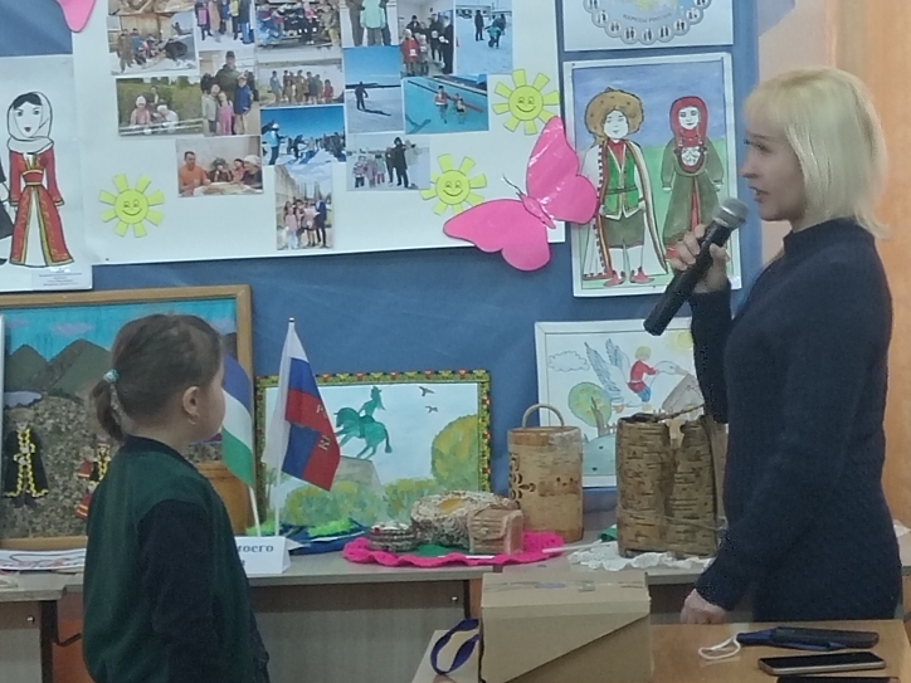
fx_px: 3448
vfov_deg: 11.3
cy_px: 342
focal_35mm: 131
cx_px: 456
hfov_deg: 15.1
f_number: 1.9
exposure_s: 1/50
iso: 598
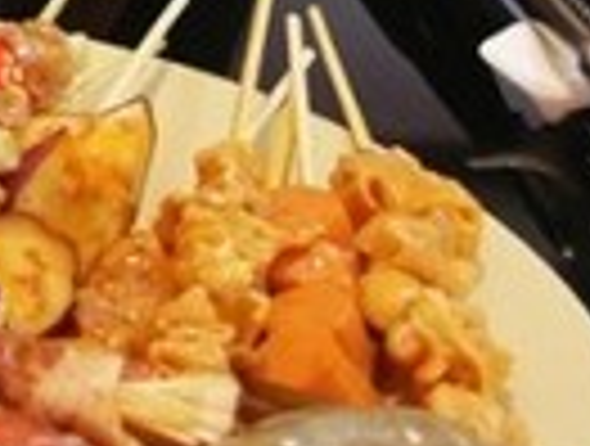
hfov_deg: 9.7
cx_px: -820
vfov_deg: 7.5
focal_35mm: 181
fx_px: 3093
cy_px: -721
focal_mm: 14
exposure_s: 1/80
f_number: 3.5
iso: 1600
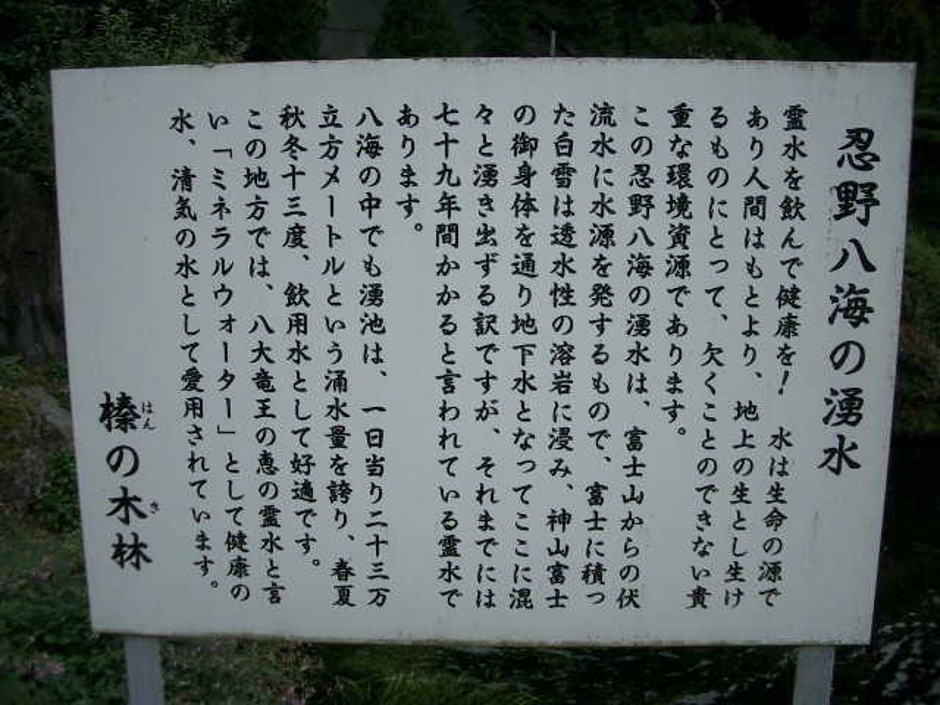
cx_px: 470
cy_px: 352
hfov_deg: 52.6
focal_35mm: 35
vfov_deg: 40.7
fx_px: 950
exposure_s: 1/640
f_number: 2.6
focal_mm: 5.8
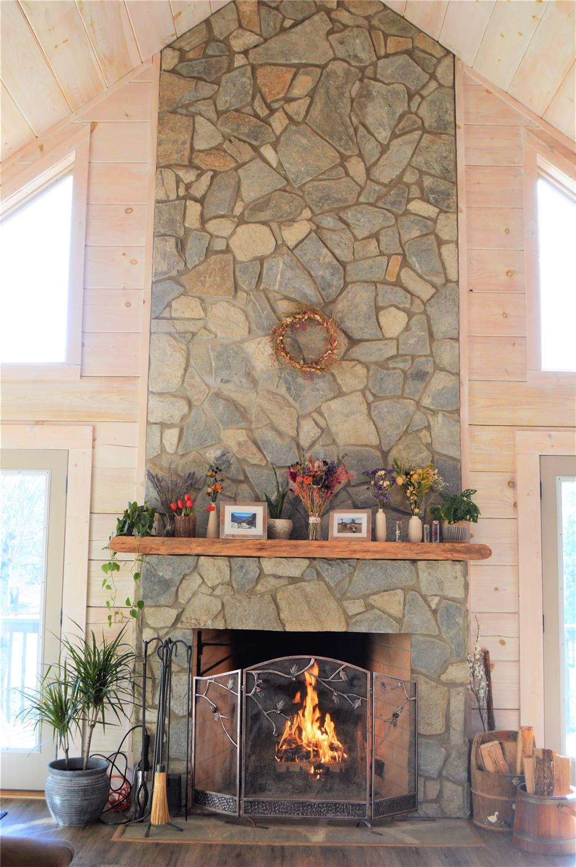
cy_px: 434
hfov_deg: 36.8
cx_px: 288
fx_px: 866
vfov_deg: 53.2
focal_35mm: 36
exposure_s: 1/100
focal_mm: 24
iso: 400
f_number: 5.6
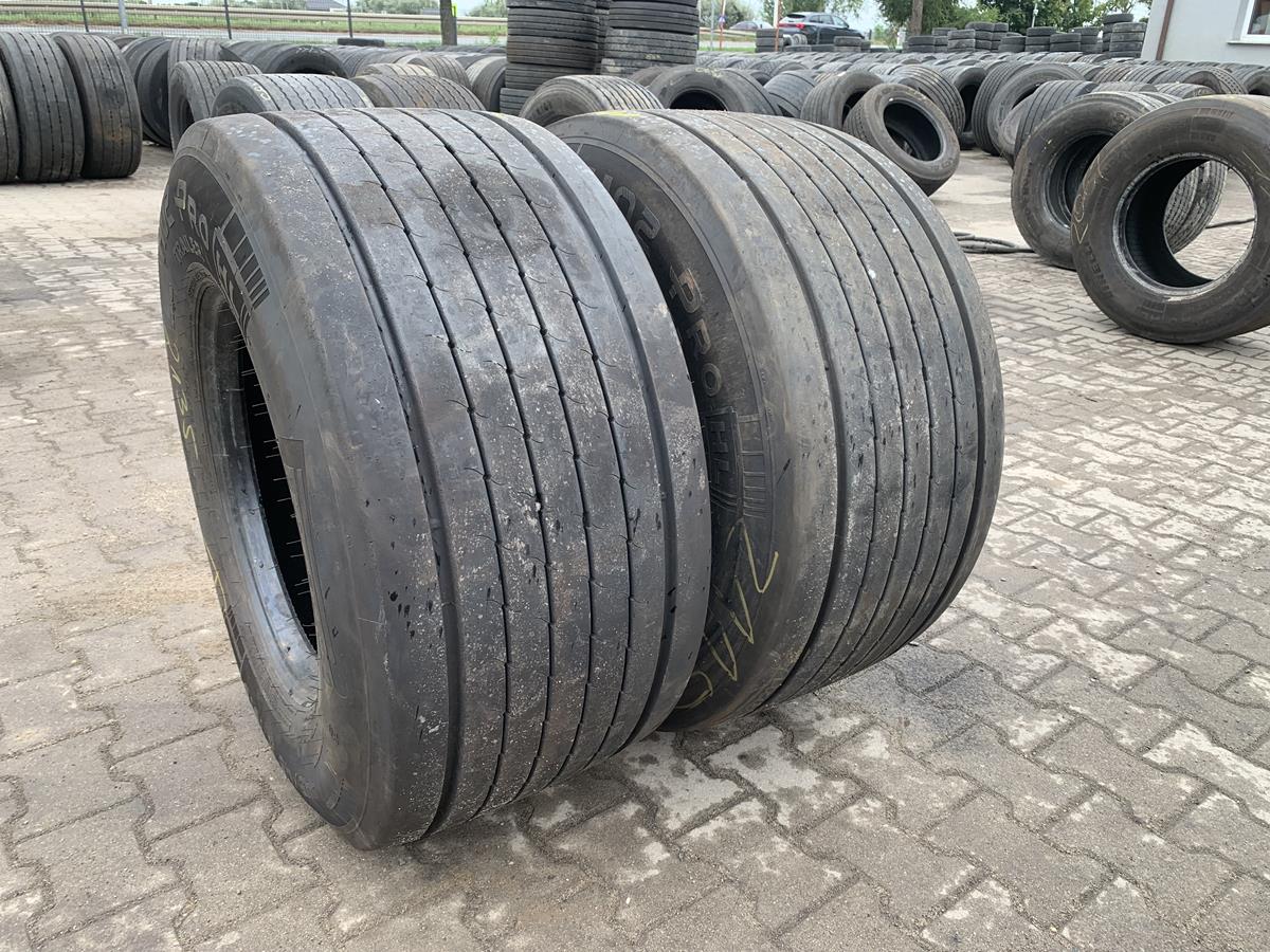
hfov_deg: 67.3
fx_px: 954
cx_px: 635
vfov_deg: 53.1
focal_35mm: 26
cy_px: 476
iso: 25
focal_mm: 4.25
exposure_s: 1/235
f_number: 1.8
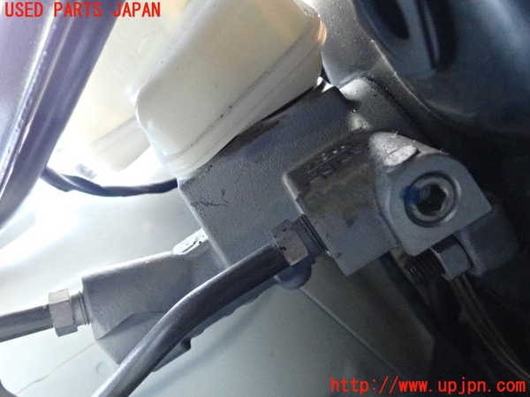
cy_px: 198
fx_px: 490
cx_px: 265
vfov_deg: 44.2
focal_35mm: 32
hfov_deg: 56.8
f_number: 2.4
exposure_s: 1/125
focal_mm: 5.79
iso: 2500
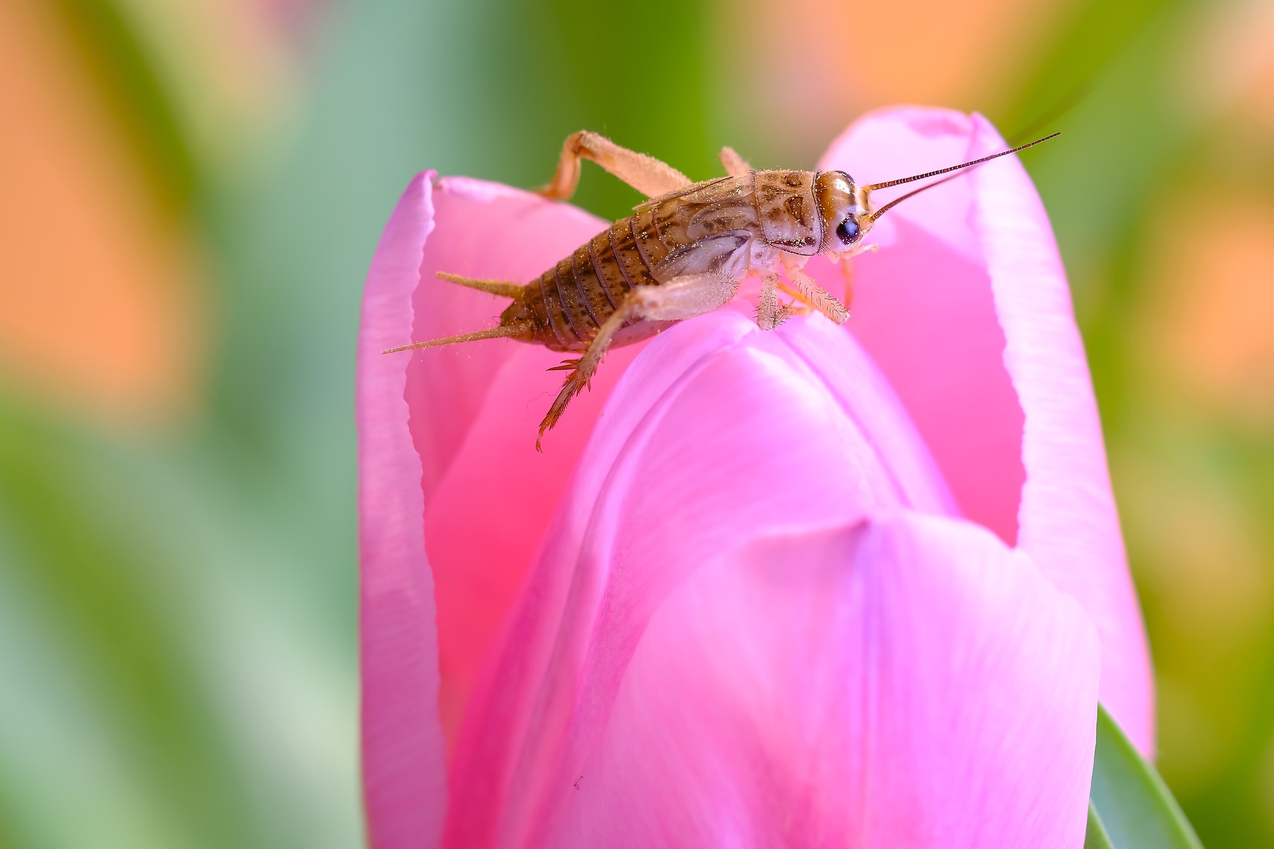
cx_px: 633
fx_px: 3220
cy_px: 424
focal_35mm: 91
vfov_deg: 15.0
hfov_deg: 22.4
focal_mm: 60
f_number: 5.6
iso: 200
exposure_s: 1/1.1
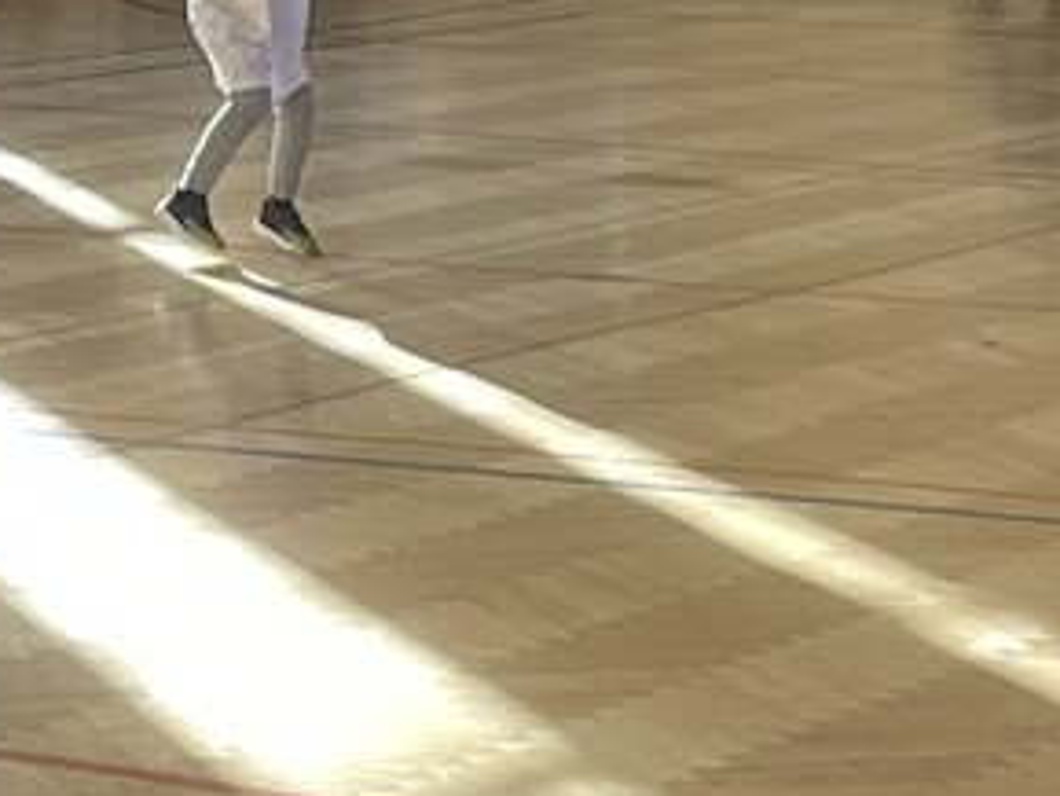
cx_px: 242
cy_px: -40
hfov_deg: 10.7
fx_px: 5637
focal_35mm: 184
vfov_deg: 8.0
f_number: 1.6
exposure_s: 1/121
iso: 40
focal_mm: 4.2
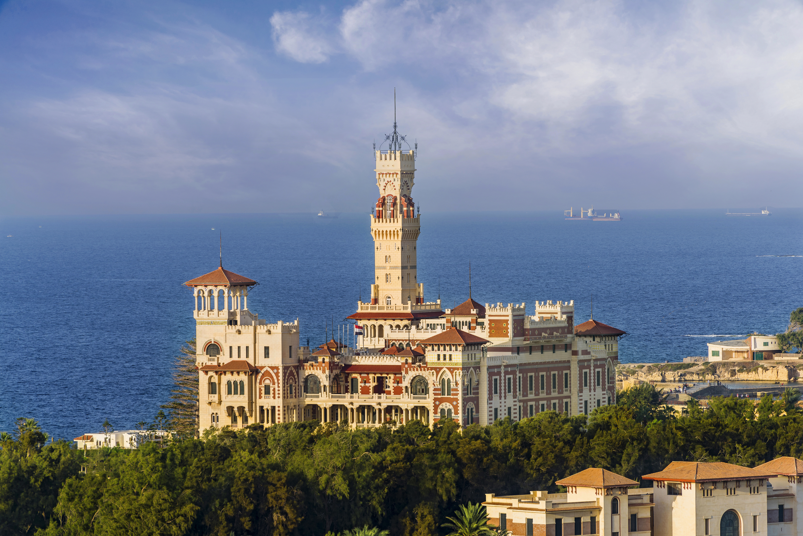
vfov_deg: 6.2
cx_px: 402
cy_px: 268
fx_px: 4908
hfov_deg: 9.4
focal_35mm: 220
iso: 100
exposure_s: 1/250
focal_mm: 220
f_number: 8
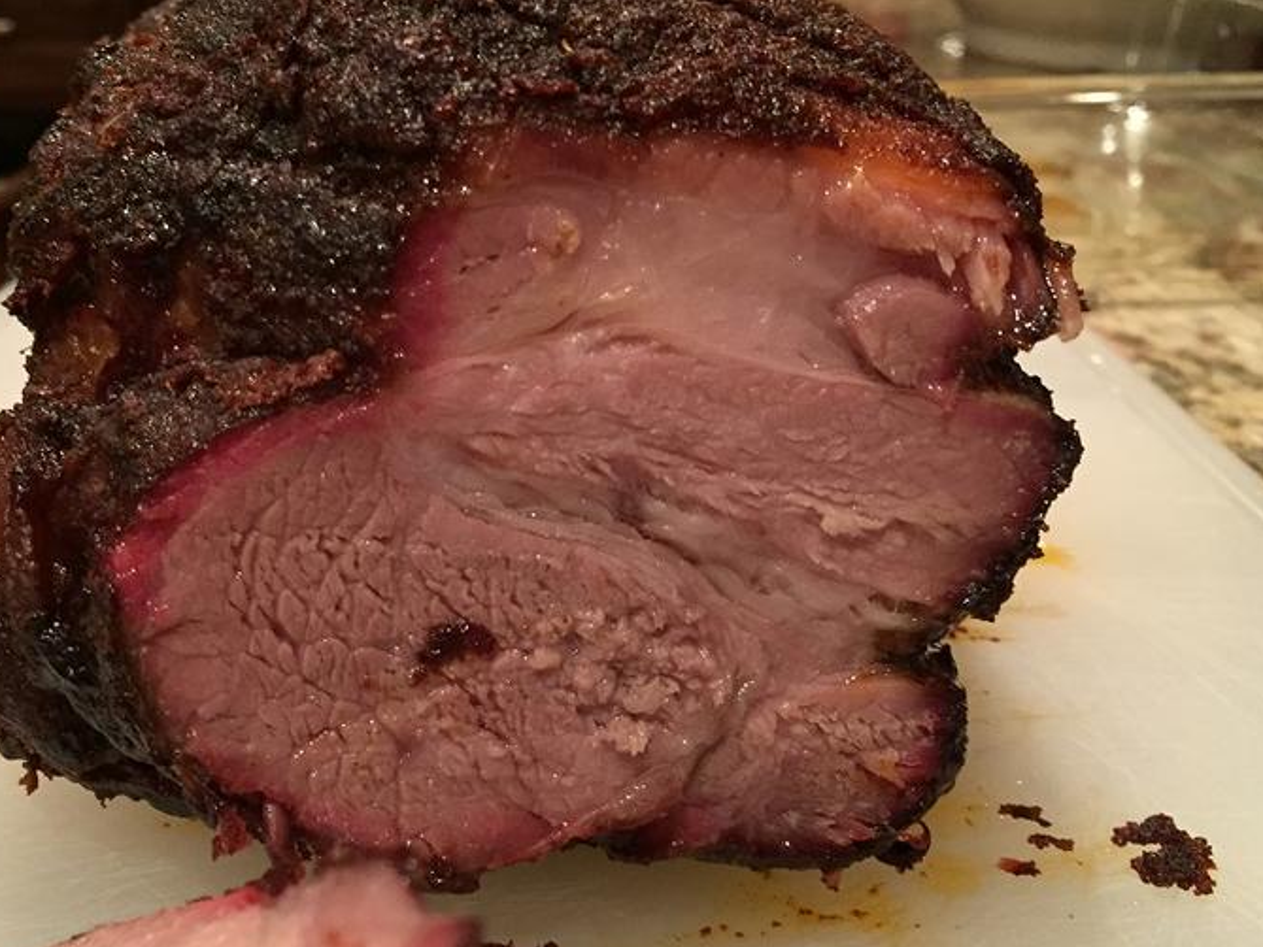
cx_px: 551
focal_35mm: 39
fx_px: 1423
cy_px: 512
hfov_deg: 47.7
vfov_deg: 36.8
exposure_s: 1/24
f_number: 2.2
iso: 250
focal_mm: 4.15
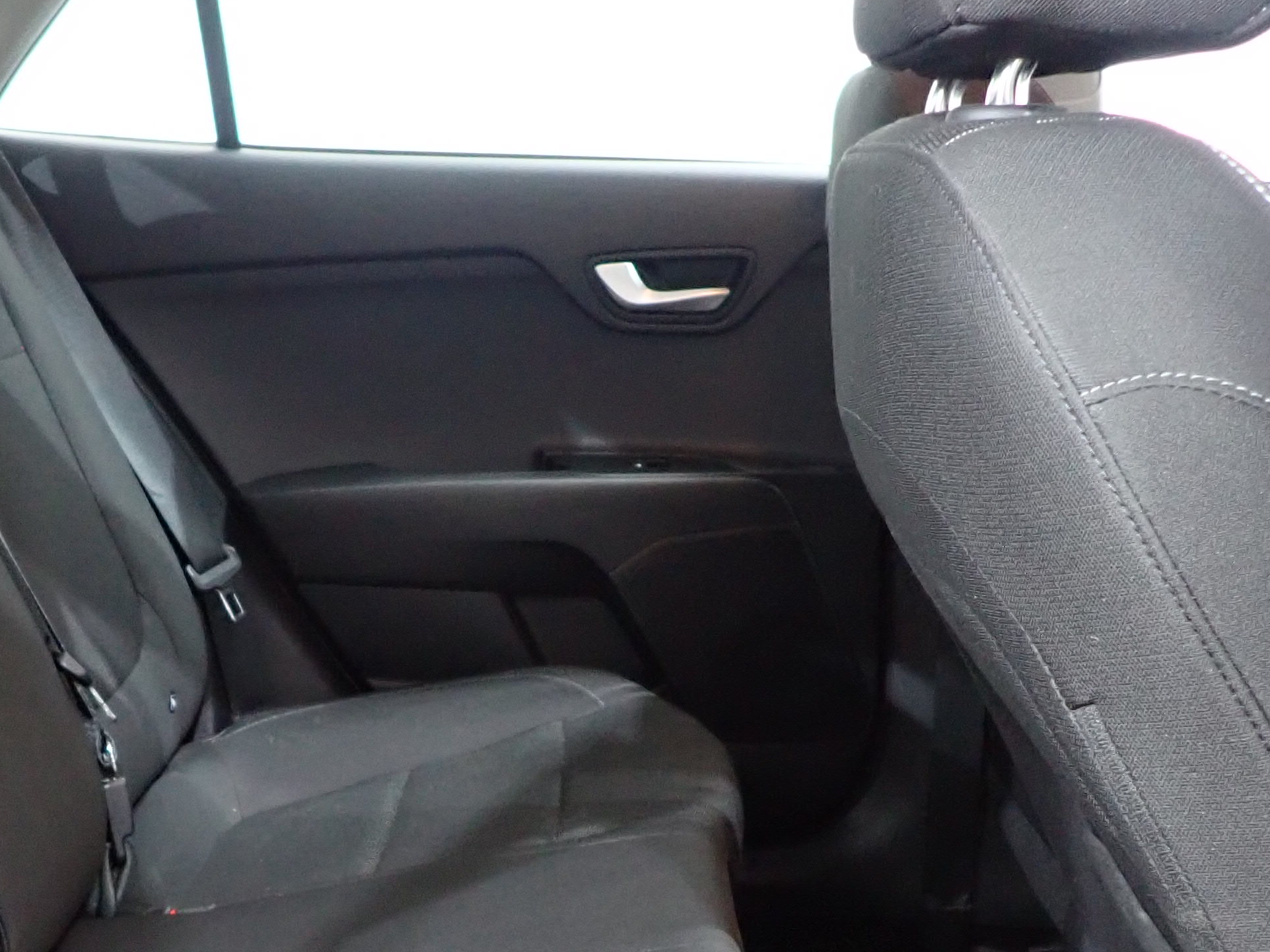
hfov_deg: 35.9
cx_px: 311
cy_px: 780
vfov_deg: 27.4
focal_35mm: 52
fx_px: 1908
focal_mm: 4.5
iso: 800
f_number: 2
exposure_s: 1/20
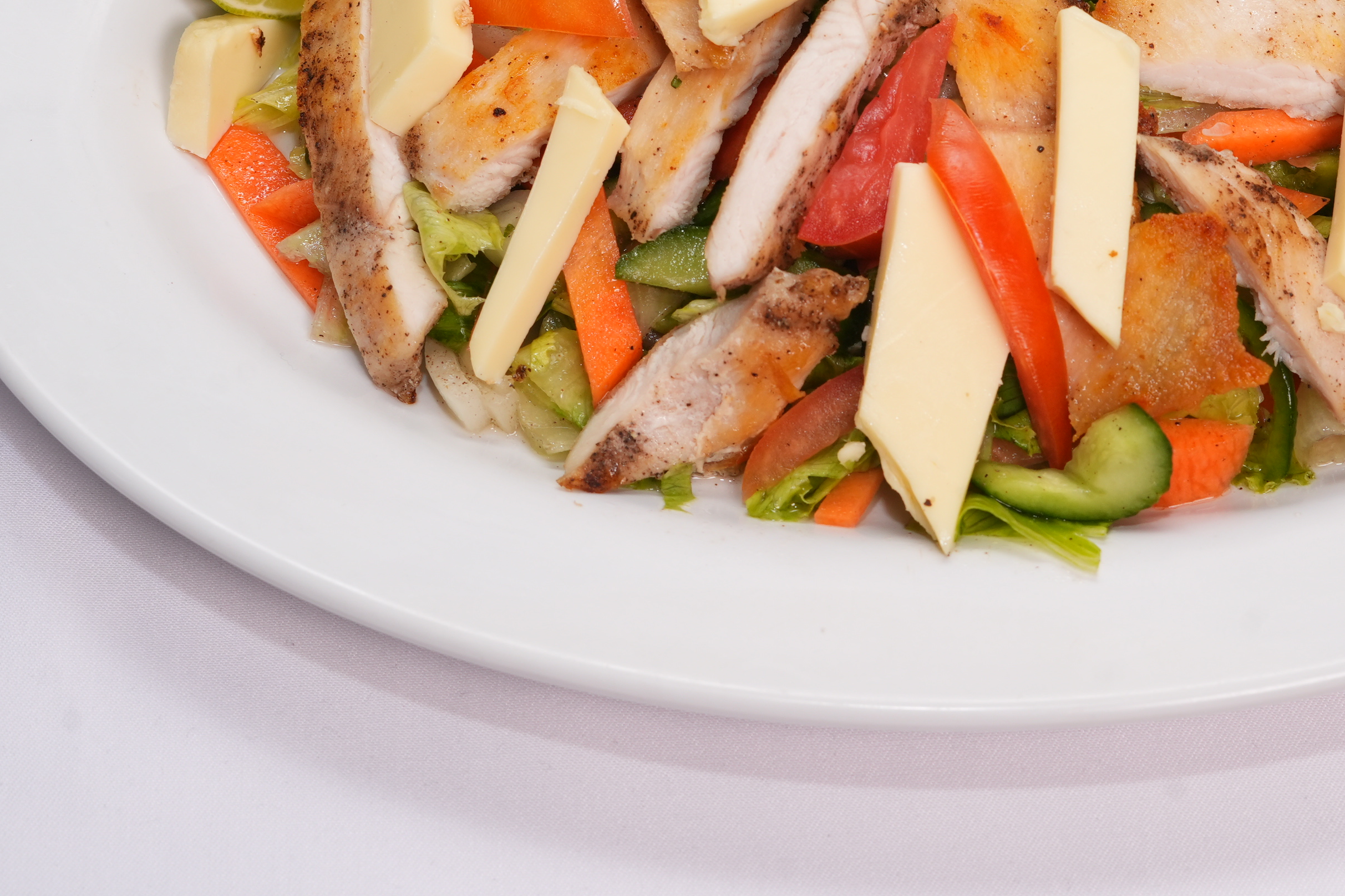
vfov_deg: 14.3
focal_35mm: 95
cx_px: 981
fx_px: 3549
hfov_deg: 21.3
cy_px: 112
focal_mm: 50
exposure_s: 1/100
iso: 320
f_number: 8
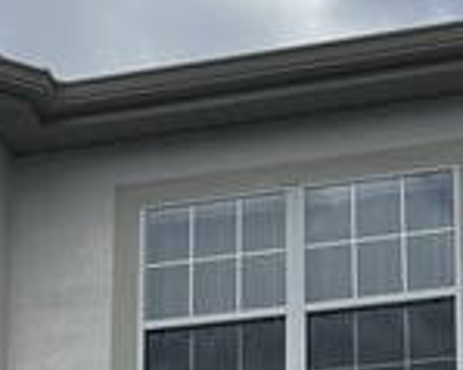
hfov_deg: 14.2
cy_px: 547
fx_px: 1862
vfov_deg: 10.9
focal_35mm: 136
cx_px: 202
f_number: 1.5
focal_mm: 5.7
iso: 50
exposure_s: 1/5319
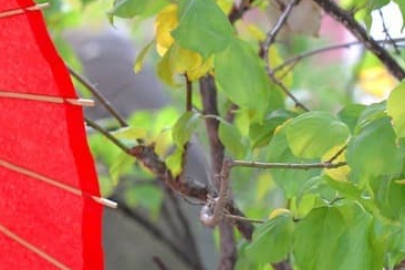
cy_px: 147
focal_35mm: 511
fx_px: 5748
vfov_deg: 2.7
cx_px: -148
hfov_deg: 4.0
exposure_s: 1/500
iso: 2000
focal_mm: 130
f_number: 4.5
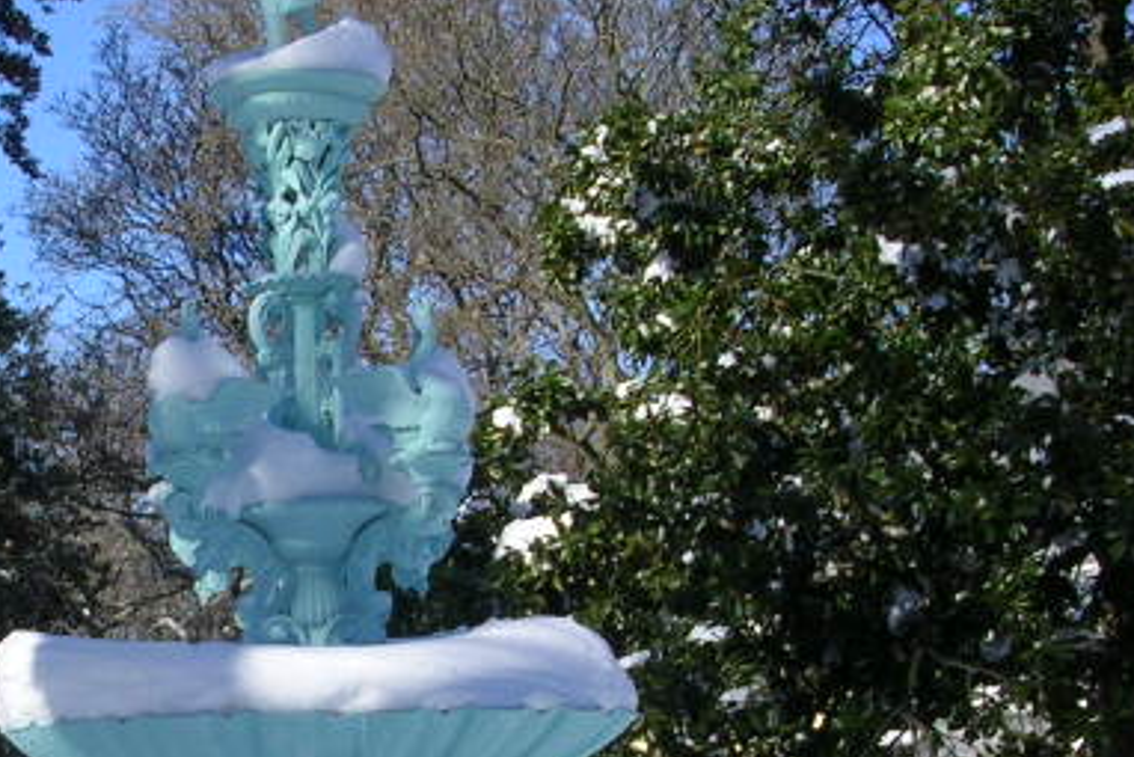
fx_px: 3340
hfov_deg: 19.0
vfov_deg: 12.8
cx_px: 172
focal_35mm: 106
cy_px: 662
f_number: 5.6
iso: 50
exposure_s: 1/360
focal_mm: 5.8
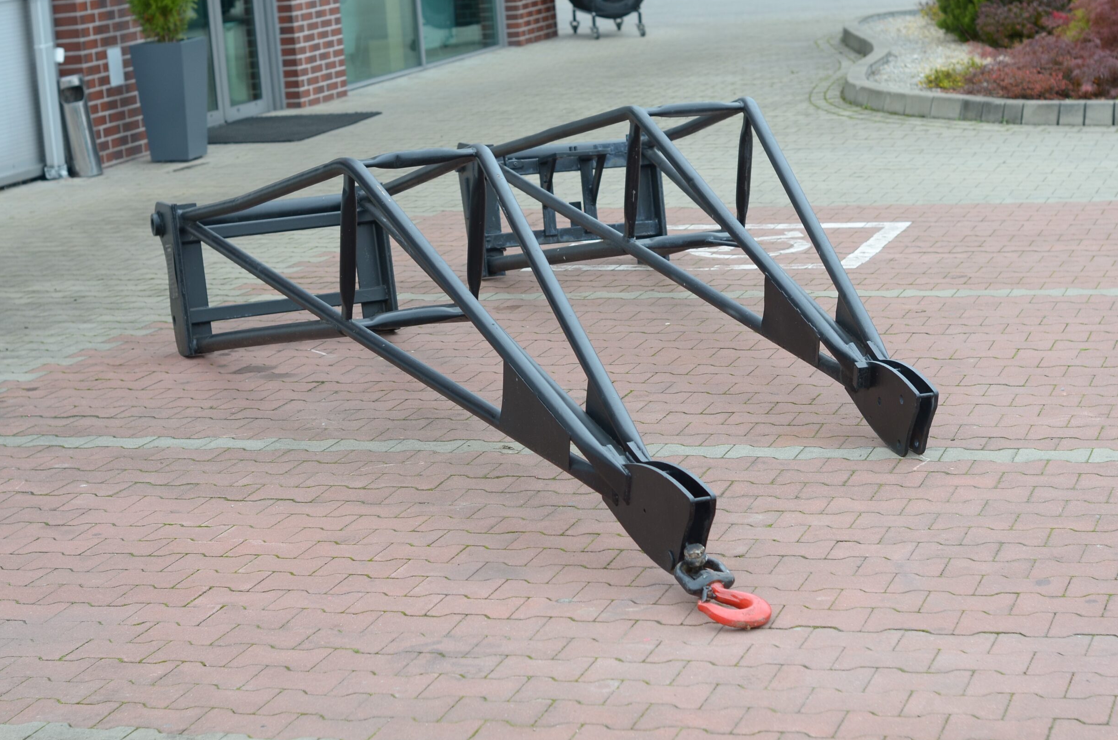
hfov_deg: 25.7
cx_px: 543
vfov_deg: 17.2
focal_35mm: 79
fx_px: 2448
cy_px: 353
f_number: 4.5
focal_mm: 50
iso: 200
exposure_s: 1/320
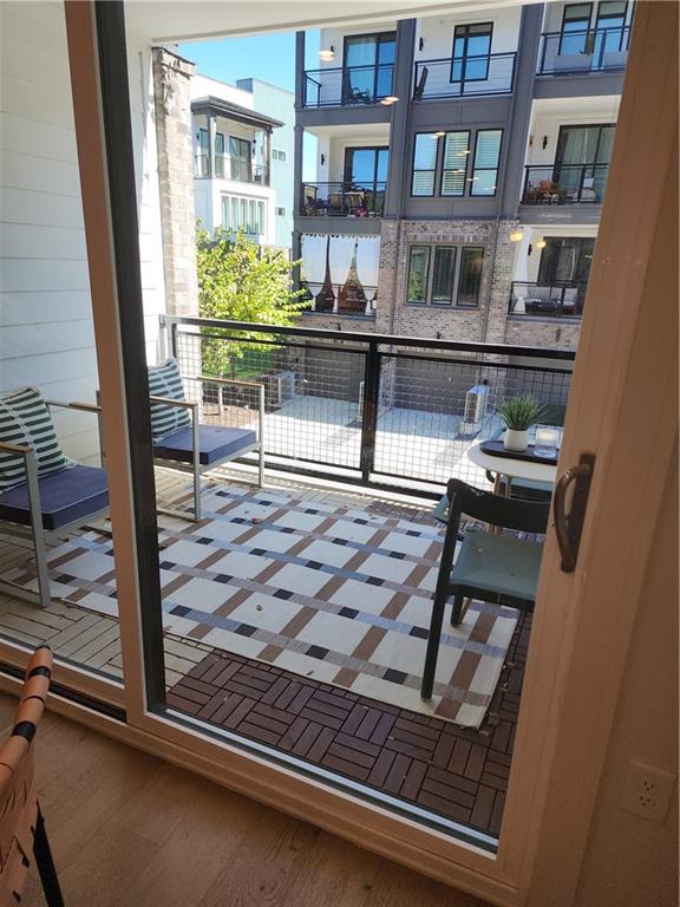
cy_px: 454
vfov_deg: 73.9
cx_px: 340
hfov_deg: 58.9
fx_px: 602
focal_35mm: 23
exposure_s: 1/120
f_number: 1.8
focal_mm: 6.4
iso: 16
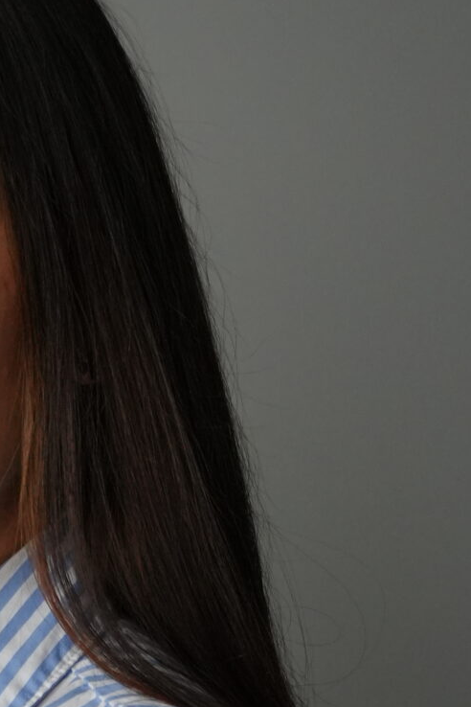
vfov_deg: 11.4
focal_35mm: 177
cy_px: 839
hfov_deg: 7.6
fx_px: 3473
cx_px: -211
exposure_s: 1/160
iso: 1000
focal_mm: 34
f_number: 4.5
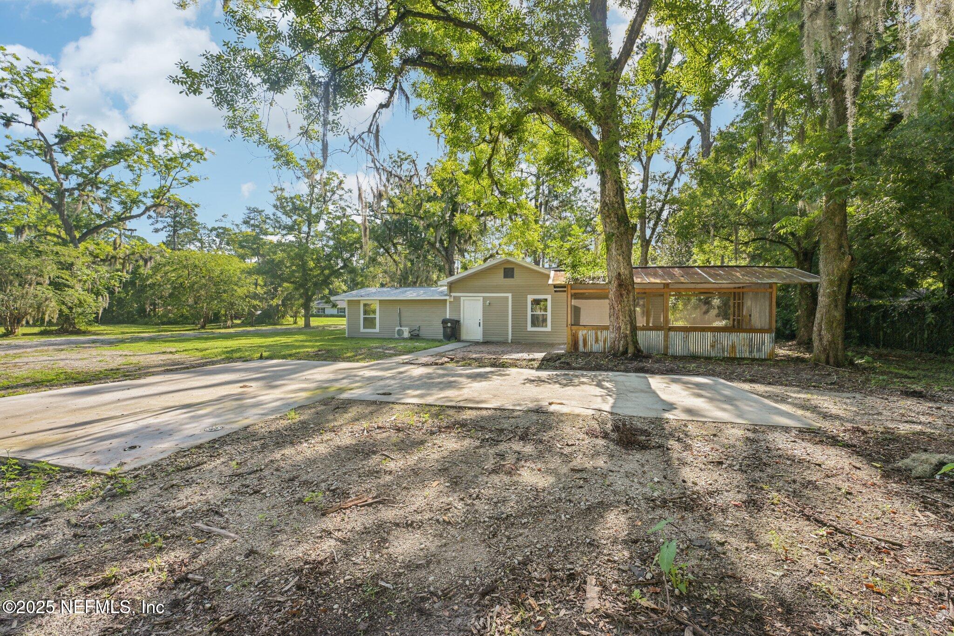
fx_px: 371
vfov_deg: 81.2
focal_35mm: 14
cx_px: 477
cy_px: 318
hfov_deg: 104.3
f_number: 8
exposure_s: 1/125
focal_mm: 14
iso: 100
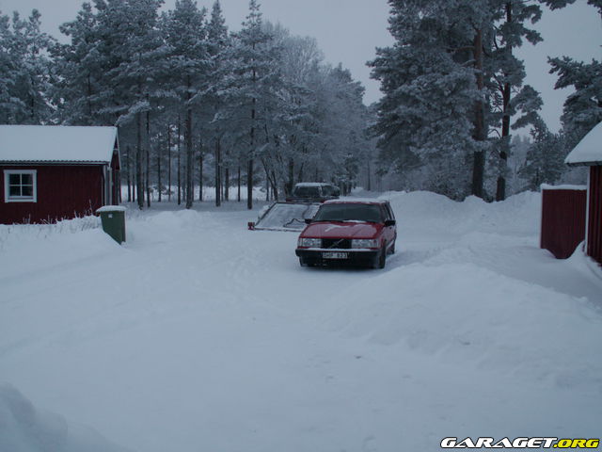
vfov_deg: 40.7
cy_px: 226
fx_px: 609
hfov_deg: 52.6
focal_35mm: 35
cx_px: 301
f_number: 2.8
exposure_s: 1/50
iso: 50
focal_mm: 5.86
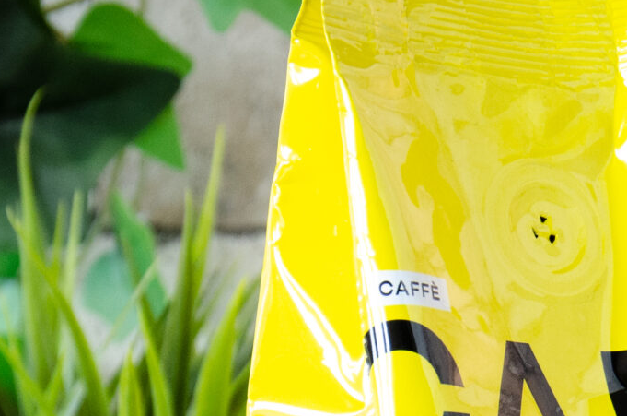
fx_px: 5683
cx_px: 614
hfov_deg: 6.3
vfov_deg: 4.2
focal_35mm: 327
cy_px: 653
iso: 800
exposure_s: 1/100
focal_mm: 58
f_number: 5
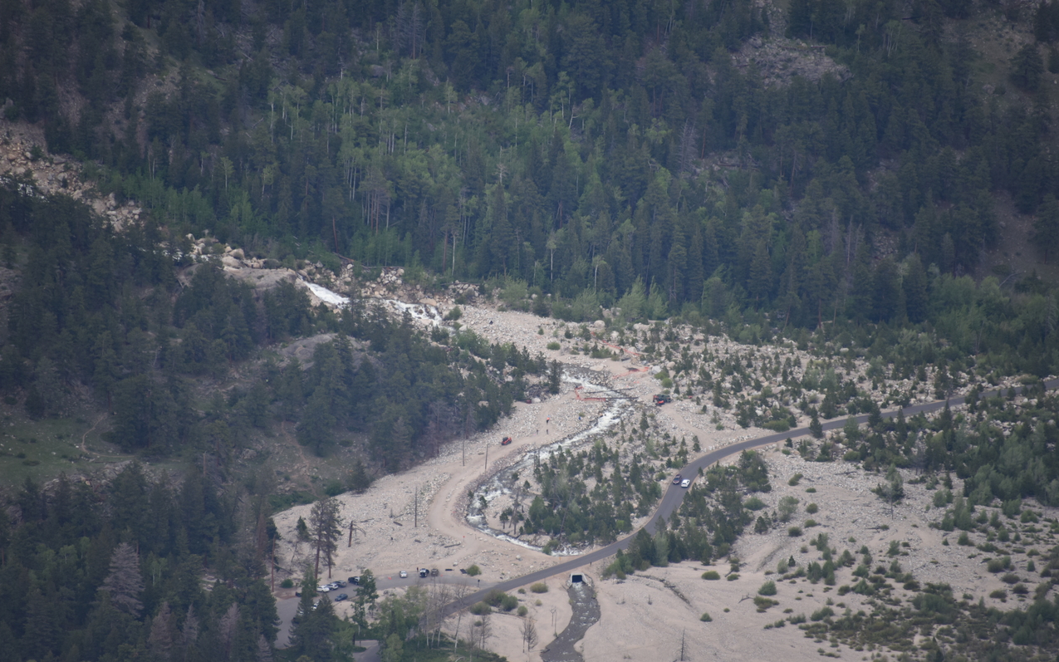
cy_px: 339
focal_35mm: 307
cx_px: 529
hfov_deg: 6.8
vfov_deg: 4.3
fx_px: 8861
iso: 250
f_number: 5.6
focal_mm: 300
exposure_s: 1/640
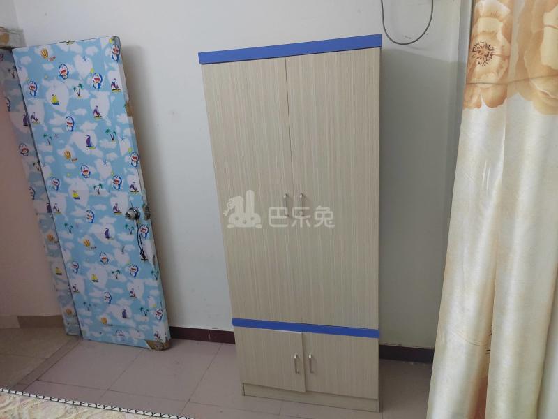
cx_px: 279
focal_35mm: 23
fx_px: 371
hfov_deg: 73.9
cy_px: 210
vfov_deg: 58.9
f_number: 1.9
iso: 2309
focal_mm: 5.52
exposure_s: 1/100
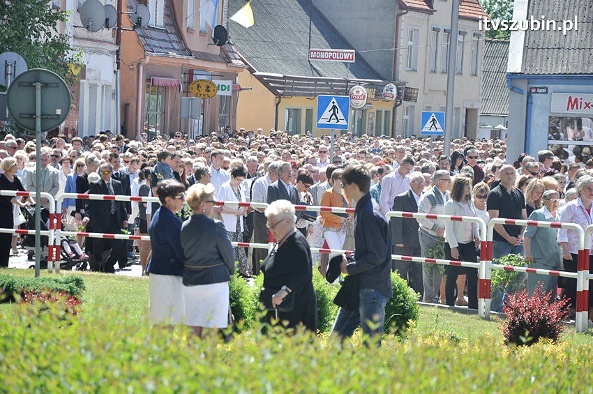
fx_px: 2592
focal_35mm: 158
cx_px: 296
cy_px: 197
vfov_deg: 8.7
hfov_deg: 13.1
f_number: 7.1
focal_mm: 105
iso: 400
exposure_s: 1/800
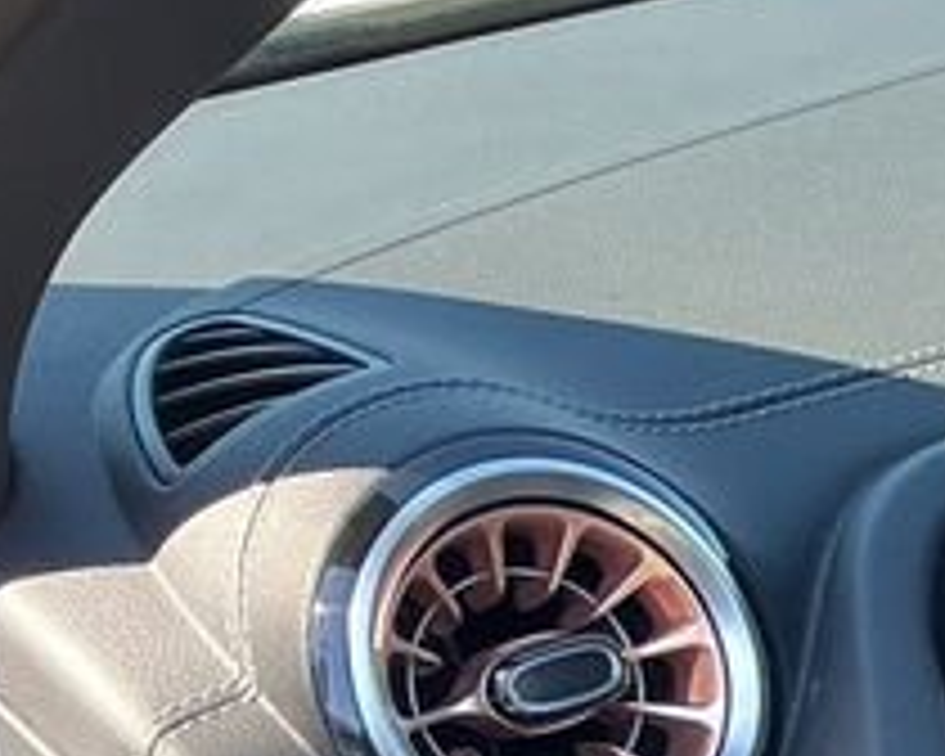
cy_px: 1242
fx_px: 3860
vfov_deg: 10.7
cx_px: 2133
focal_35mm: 138
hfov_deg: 11.8
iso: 40
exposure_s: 1/120
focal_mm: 3
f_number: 1.8
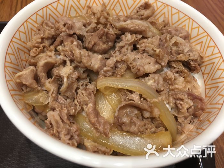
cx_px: 112
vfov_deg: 48.2
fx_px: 188
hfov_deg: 61.7
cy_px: 84
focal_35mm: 29
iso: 25
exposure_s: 1/33
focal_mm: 4.15
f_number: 2.2
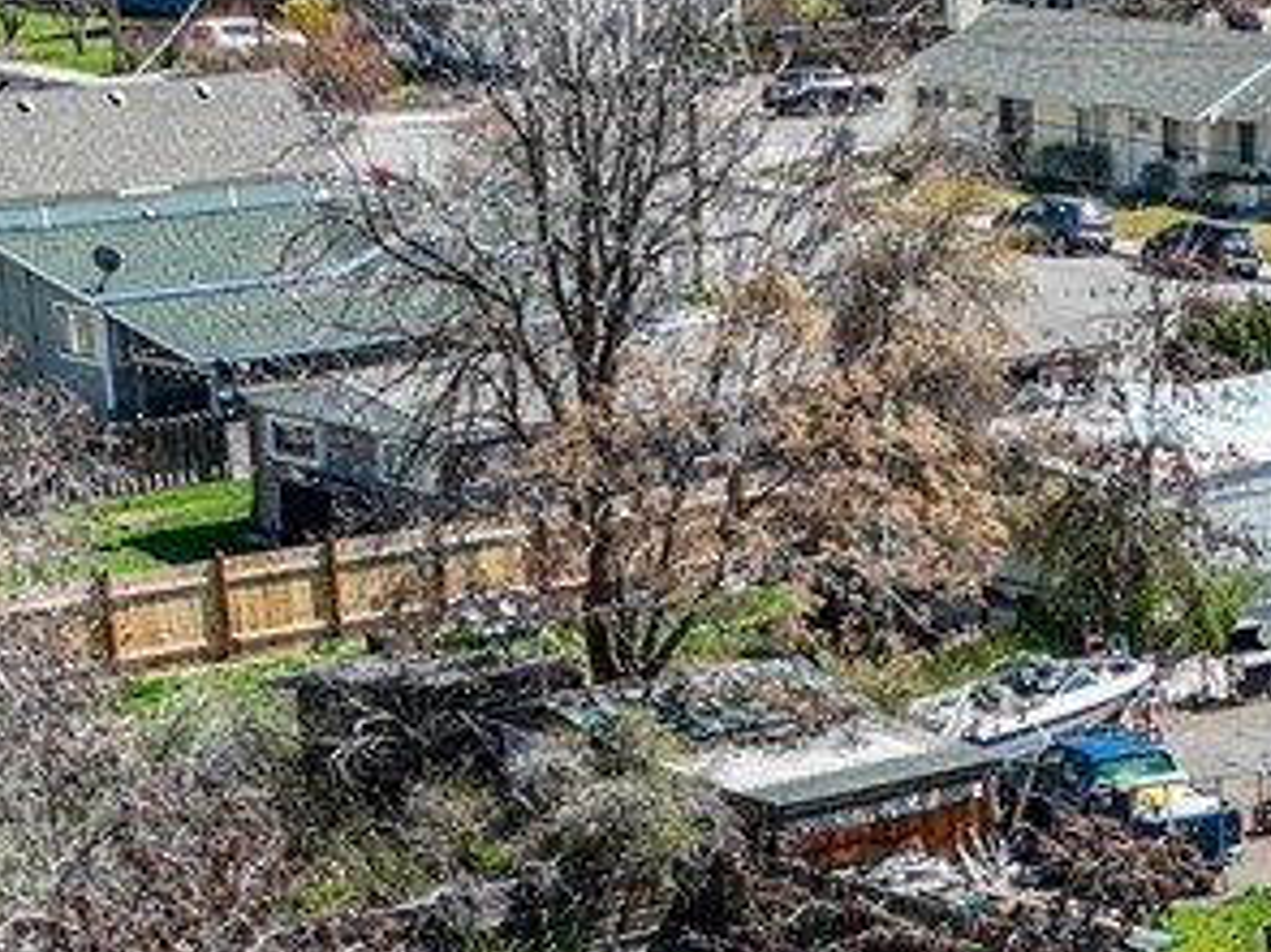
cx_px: 1357
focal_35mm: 130
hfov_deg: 14.8
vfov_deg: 10.0
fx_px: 4771
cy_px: 2292
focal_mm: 12.29
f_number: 2.8
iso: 120
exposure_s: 1/1000
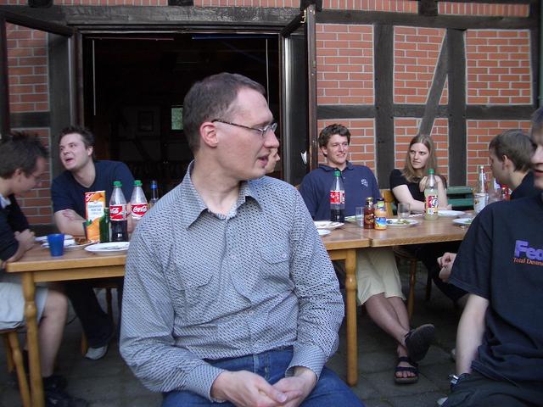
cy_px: 204
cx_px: 272
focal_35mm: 35
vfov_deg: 40.7
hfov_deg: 52.6
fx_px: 549
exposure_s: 1/100
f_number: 2.6
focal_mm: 5.8
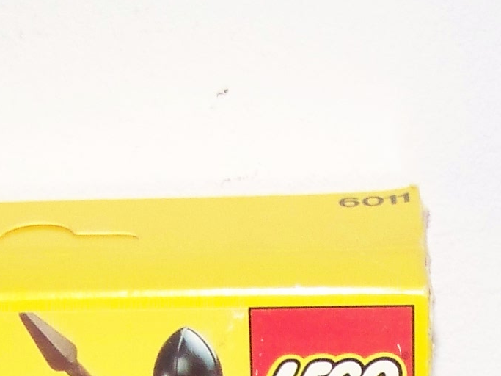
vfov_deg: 8.1
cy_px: 839
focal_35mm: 171
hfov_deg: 11.5
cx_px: 378
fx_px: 2474
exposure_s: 1/30
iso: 200
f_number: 2.8
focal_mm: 6.3
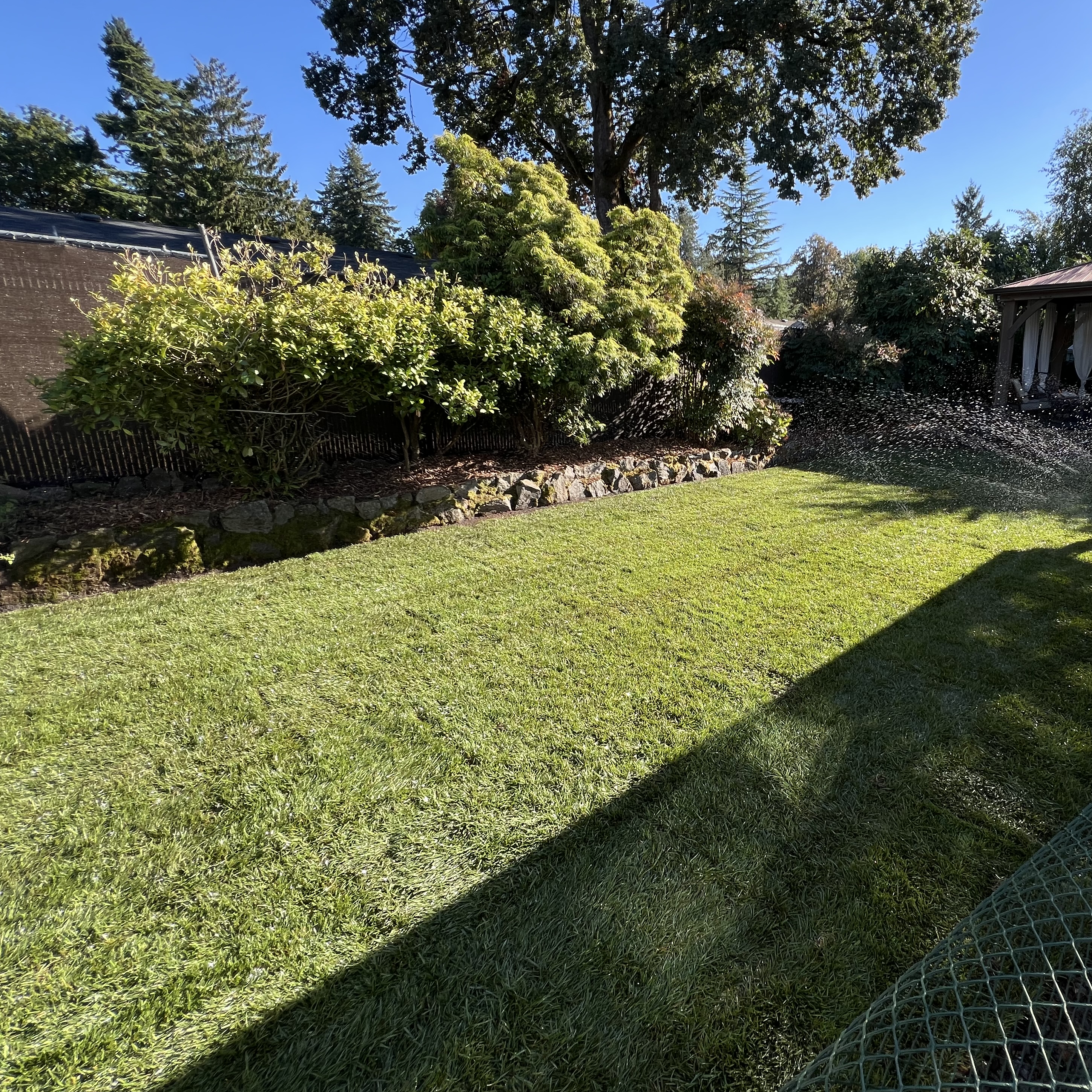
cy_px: 526
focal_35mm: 16
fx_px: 571
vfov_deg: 87.4
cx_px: 724
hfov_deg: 84.5
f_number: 1.8
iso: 32
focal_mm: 1.57
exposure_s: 1/341
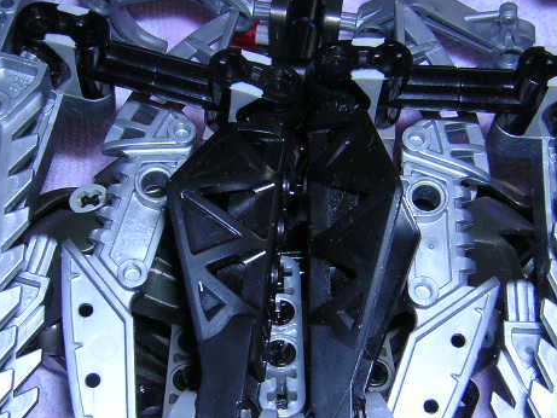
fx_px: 805
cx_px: 278
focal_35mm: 50
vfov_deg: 29.0
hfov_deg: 38.2
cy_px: 268
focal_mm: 4.7
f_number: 5.2
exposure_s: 1/60.1
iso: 100
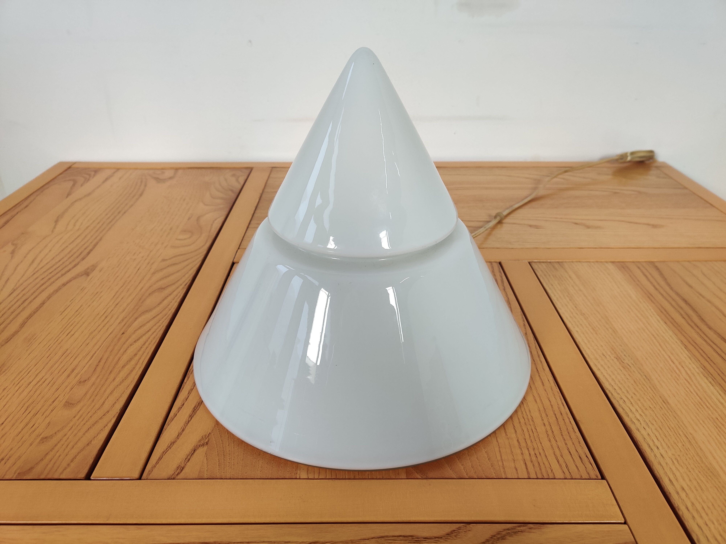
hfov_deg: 65.3
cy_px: 272
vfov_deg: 51.4
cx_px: 363
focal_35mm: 27
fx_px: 566
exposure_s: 1/100
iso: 200
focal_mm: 4.75
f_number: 1.65
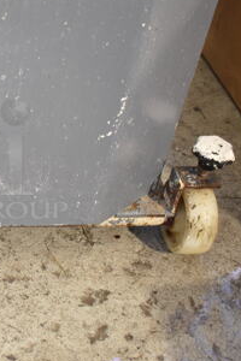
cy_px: 160
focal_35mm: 55
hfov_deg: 22.5
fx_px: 552
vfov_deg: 36.2
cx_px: -55
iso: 1400
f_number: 4
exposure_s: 1/30
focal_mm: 18
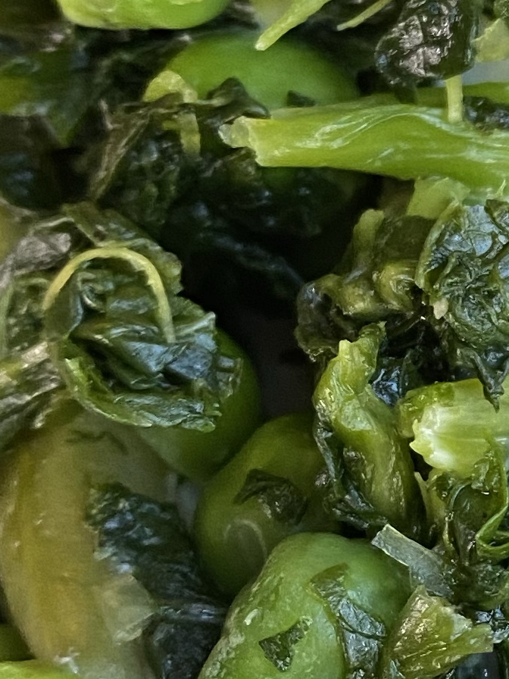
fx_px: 2294
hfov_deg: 11.7
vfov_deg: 16.8
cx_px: 913
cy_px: 341
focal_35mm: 117
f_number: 1.8
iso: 125
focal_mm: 4.25
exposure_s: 1/60
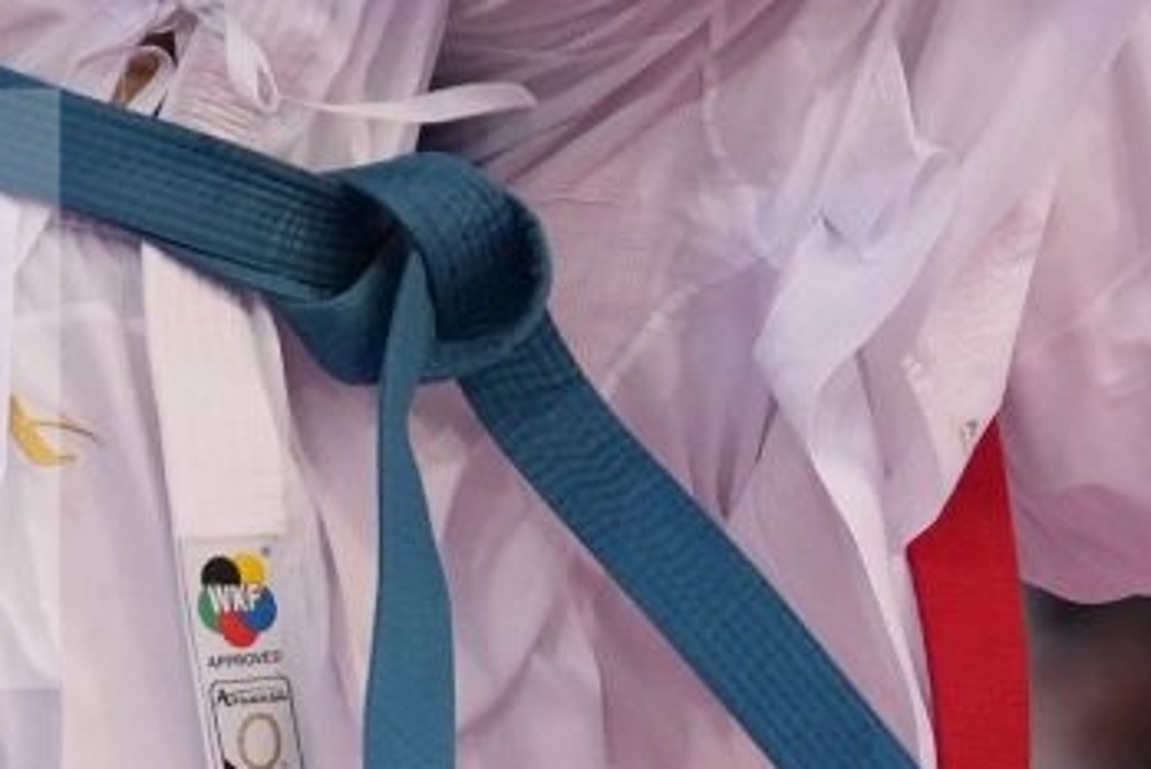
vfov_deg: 0.9
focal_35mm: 1547
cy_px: 389
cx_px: 871
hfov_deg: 1.3
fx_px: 49479
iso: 2000
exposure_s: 1/1000
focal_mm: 200
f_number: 2.8
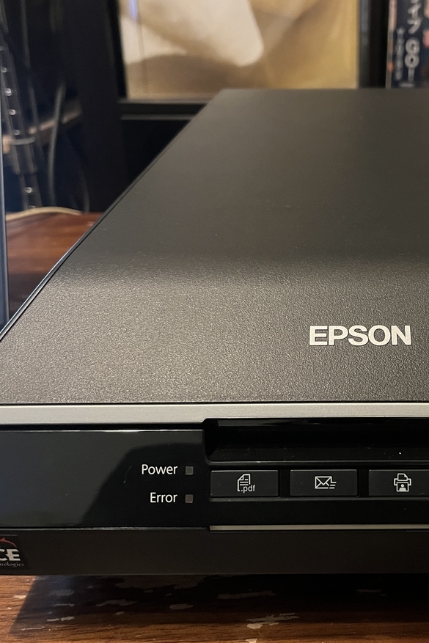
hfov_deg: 34.7
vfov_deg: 51.9
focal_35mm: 37
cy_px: 317
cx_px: 348
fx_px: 661
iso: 640
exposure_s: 1/30
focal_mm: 5.1
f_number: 1.6
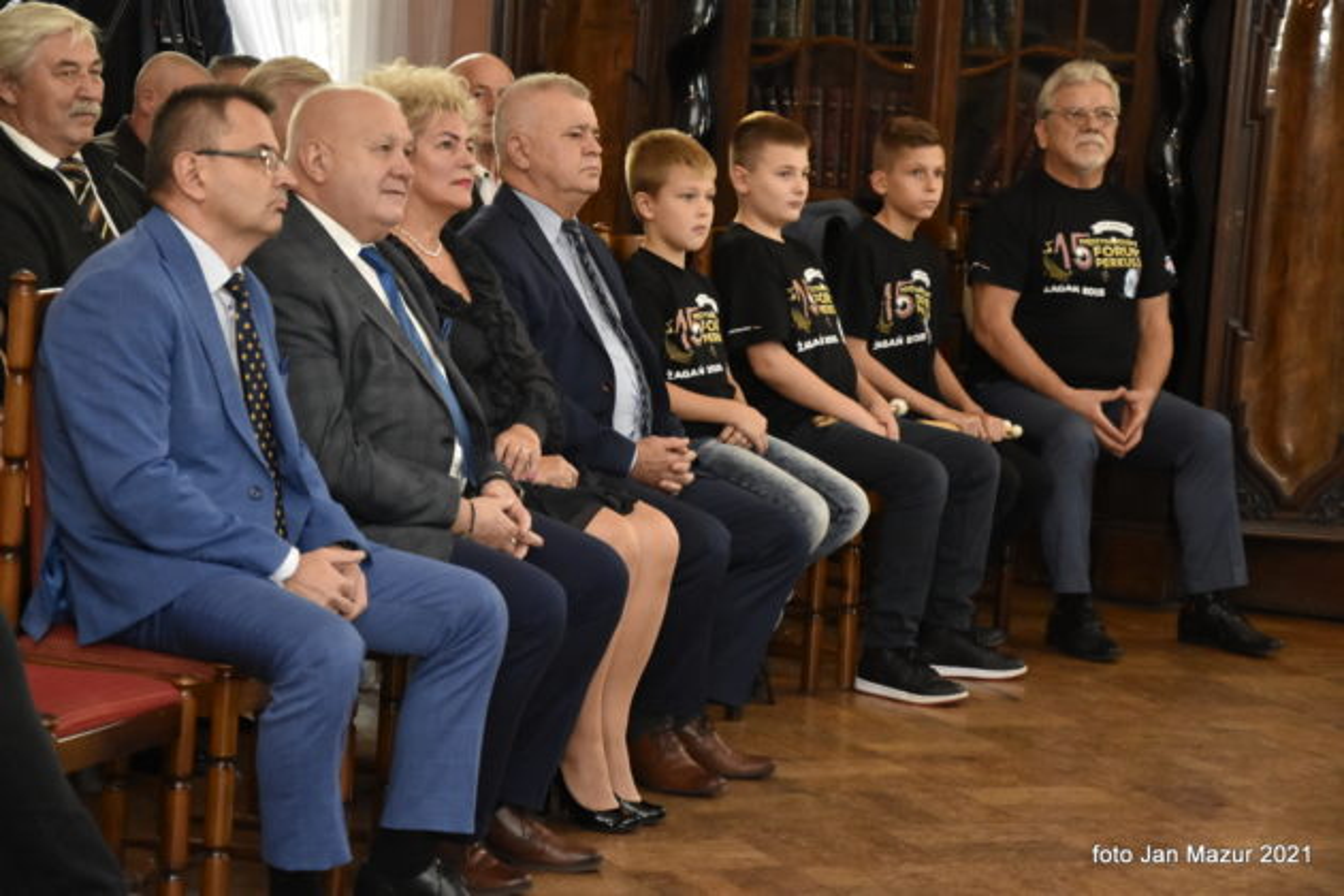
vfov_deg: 13.0
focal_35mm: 105
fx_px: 3920
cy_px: 448
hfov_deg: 19.5
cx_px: 672
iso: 3200
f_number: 5.6
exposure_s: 1/200
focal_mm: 70
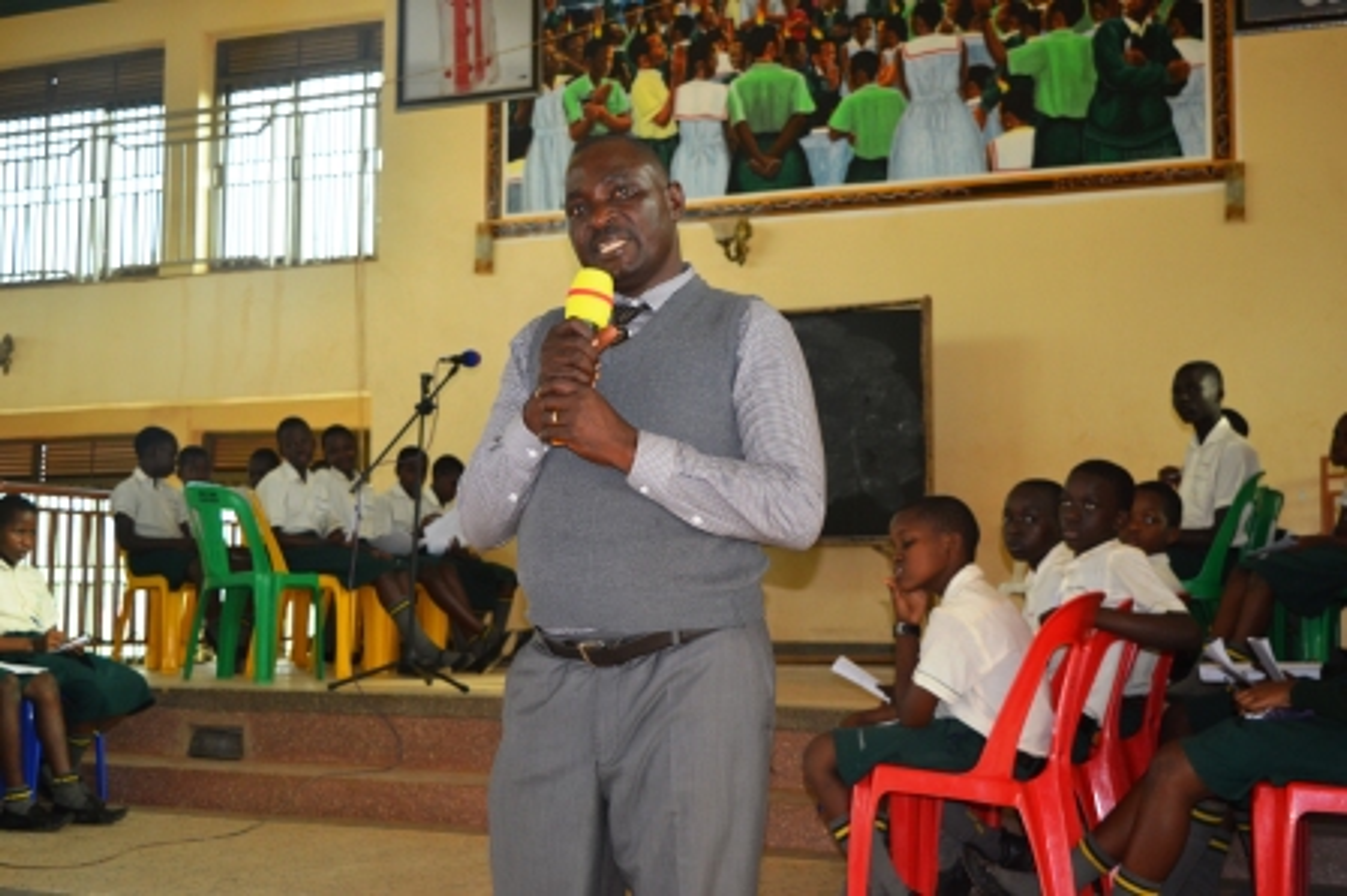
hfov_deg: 42.4
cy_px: 448
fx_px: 1739
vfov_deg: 28.9
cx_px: 674
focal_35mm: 46
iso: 500
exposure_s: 1/60
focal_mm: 31
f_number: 4.2
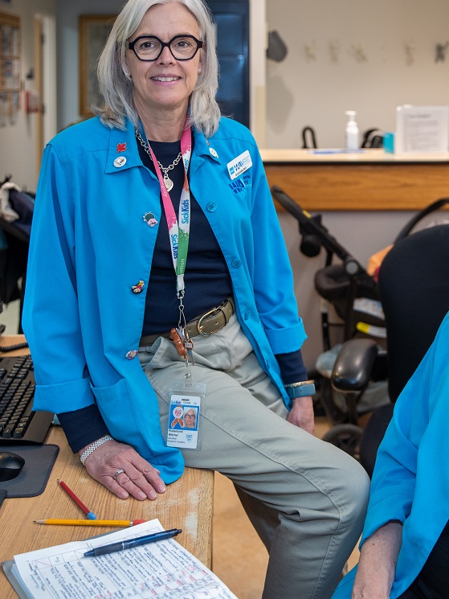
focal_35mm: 48
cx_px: 404
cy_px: 300
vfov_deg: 39.7
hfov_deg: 29.1
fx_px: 830
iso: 1000
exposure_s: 1/80
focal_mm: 31
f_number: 2.8
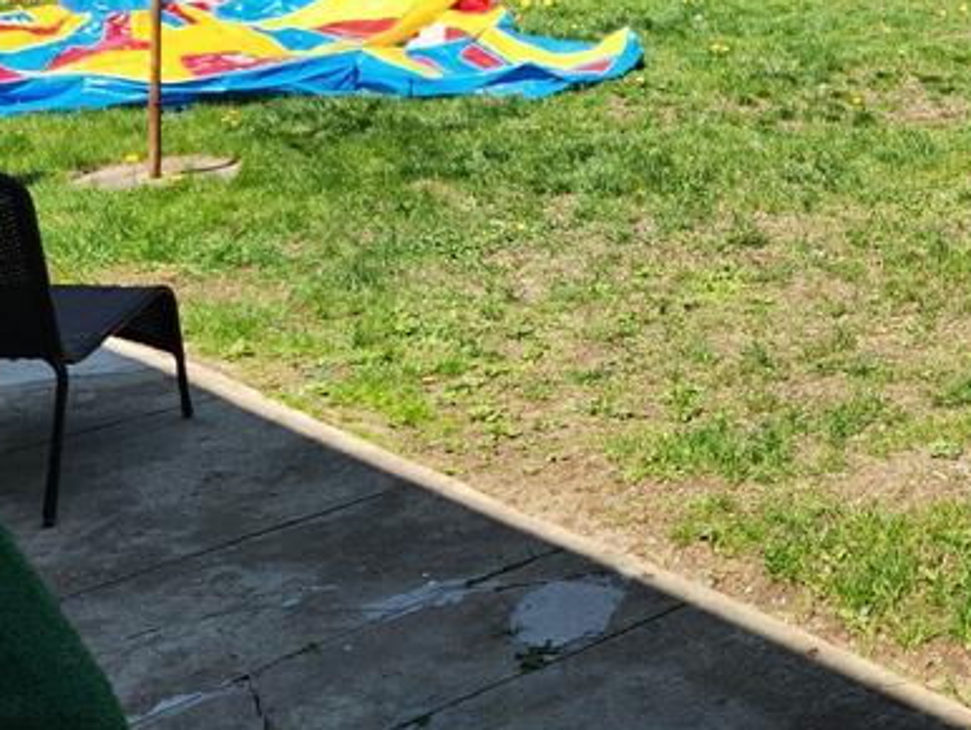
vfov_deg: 22.3
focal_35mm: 61
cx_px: 885
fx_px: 1712
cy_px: -131
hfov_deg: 30.2
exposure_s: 1/1036
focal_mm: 5.4
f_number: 1.8
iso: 20
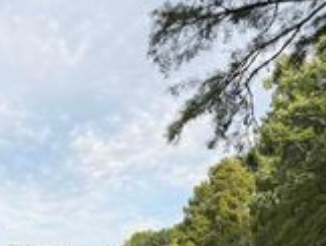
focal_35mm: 74
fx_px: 698
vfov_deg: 18.4
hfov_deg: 25.0
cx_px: -2
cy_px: 330
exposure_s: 1/1174
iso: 80
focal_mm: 6.76
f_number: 1.78
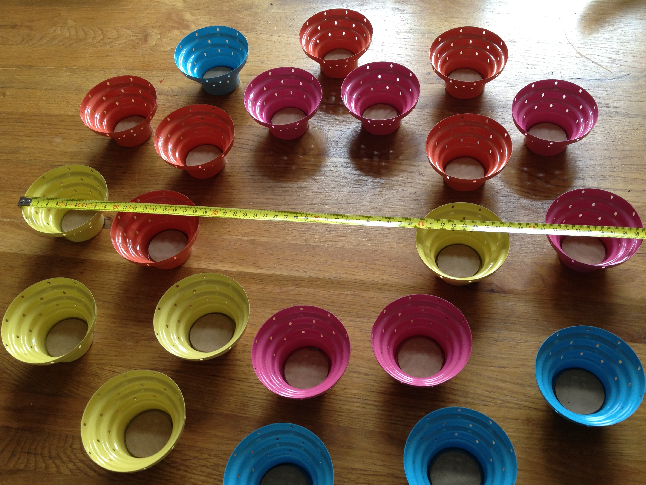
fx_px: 709
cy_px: 261
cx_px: 344
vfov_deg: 37.7
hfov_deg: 48.9
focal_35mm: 38
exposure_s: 1/40
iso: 64
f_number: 2.4
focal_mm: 4.28
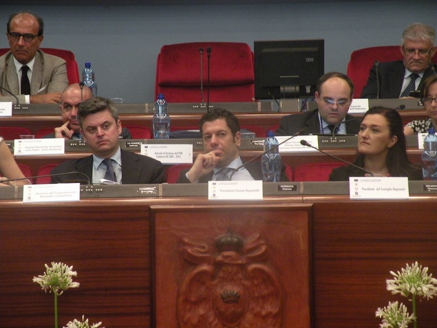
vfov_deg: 7.9
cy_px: 164
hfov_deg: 10.5
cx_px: 218
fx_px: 2373
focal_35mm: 188
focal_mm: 33.3
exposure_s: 1/15.3
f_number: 4.5
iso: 400
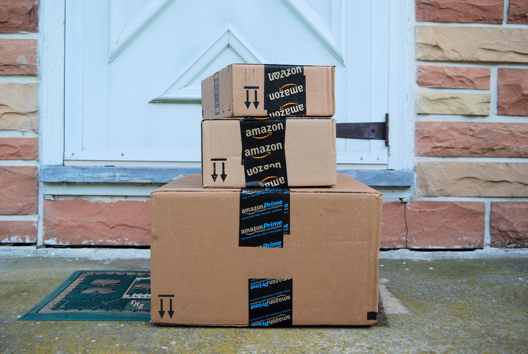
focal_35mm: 39
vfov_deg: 34.3
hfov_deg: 49.5
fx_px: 573
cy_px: 177
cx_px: 264
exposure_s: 1/80
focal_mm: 26
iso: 160
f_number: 4.5
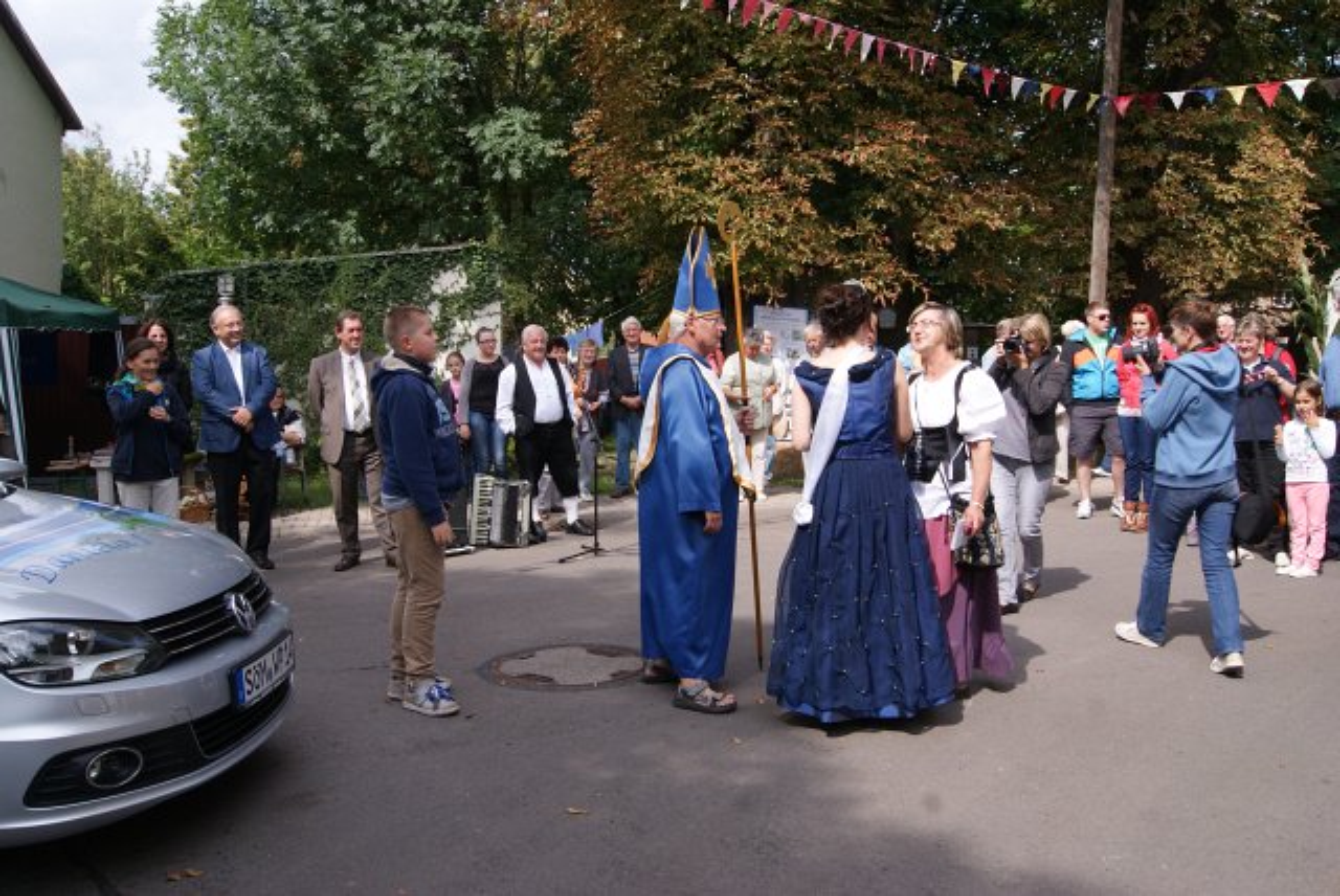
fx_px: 1118
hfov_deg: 61.9
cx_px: 670
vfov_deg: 43.7
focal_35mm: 30
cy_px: 448
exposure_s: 1/100
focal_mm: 20
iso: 100
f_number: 10
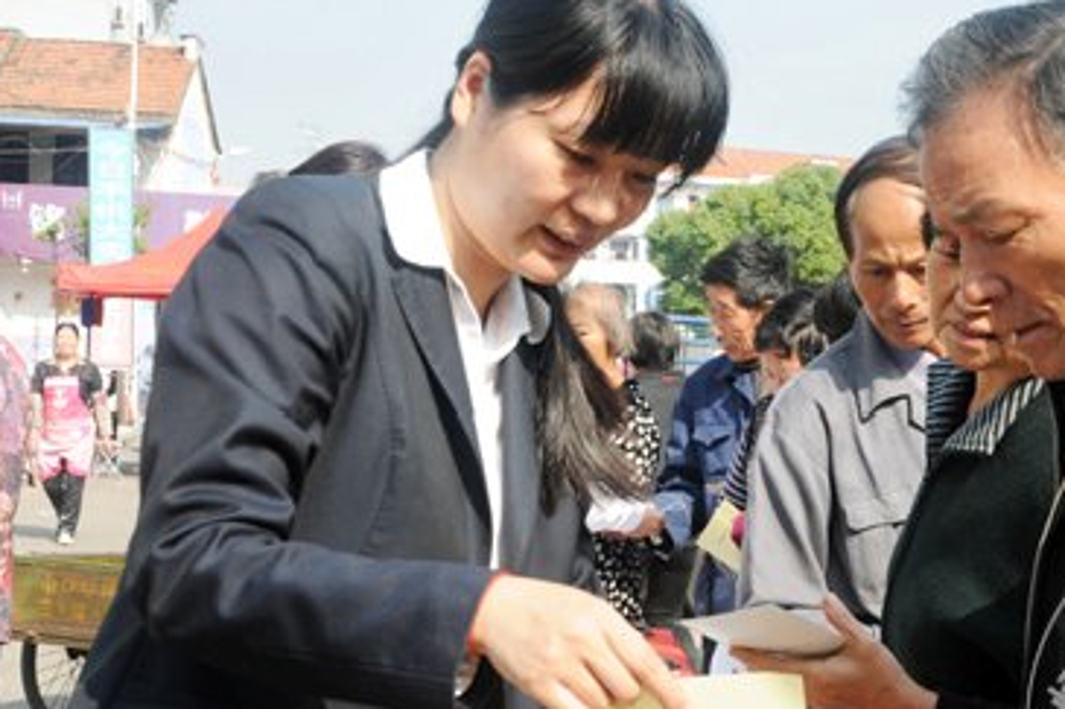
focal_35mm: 69
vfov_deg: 19.7
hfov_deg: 29.1
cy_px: 410
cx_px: 674
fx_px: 2040
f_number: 9
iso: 400
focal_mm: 28
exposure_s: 1/320
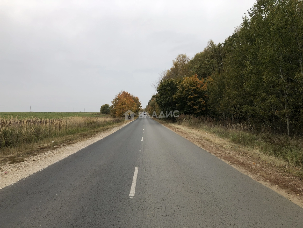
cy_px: 114
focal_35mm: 28
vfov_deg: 49.8
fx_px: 245
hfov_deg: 63.4
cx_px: 152
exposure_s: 1/209
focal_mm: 3.99
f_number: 1.8
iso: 20
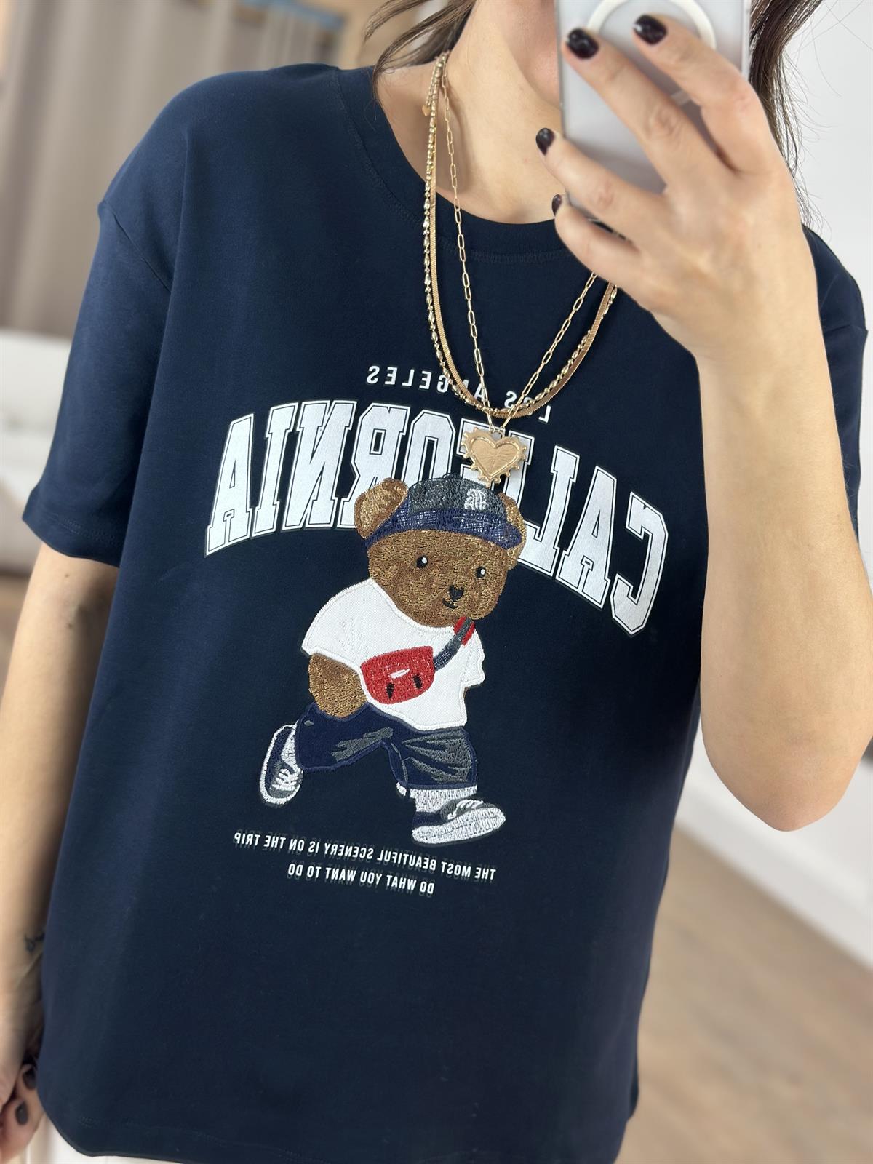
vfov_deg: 39.7
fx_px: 1614
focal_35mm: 48
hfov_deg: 30.3
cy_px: 582
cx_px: 436
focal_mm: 6.86
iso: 64
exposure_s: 1/141
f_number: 1.78
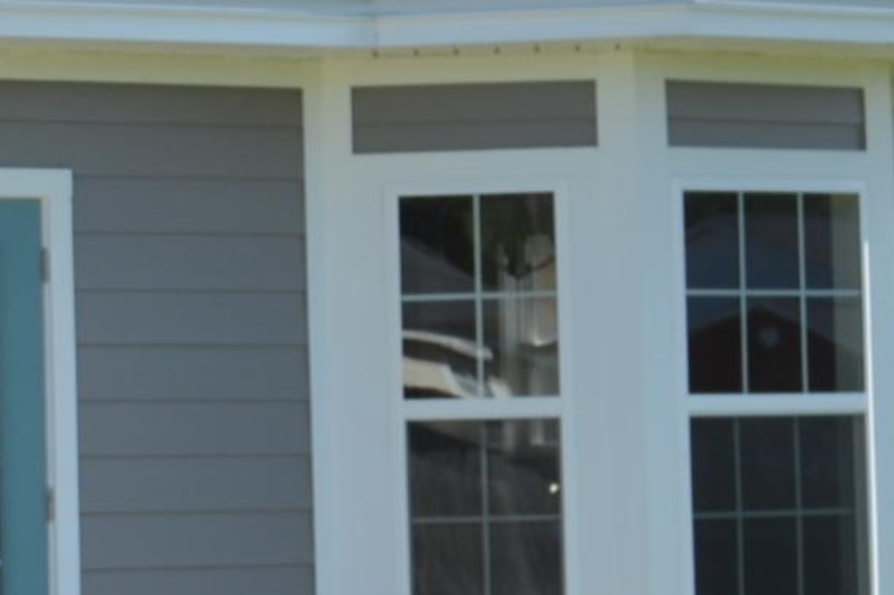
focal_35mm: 210
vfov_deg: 6.5
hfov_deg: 9.2
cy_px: 346
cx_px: -883
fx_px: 5213
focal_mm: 26
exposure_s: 1/250
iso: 100
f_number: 5.6
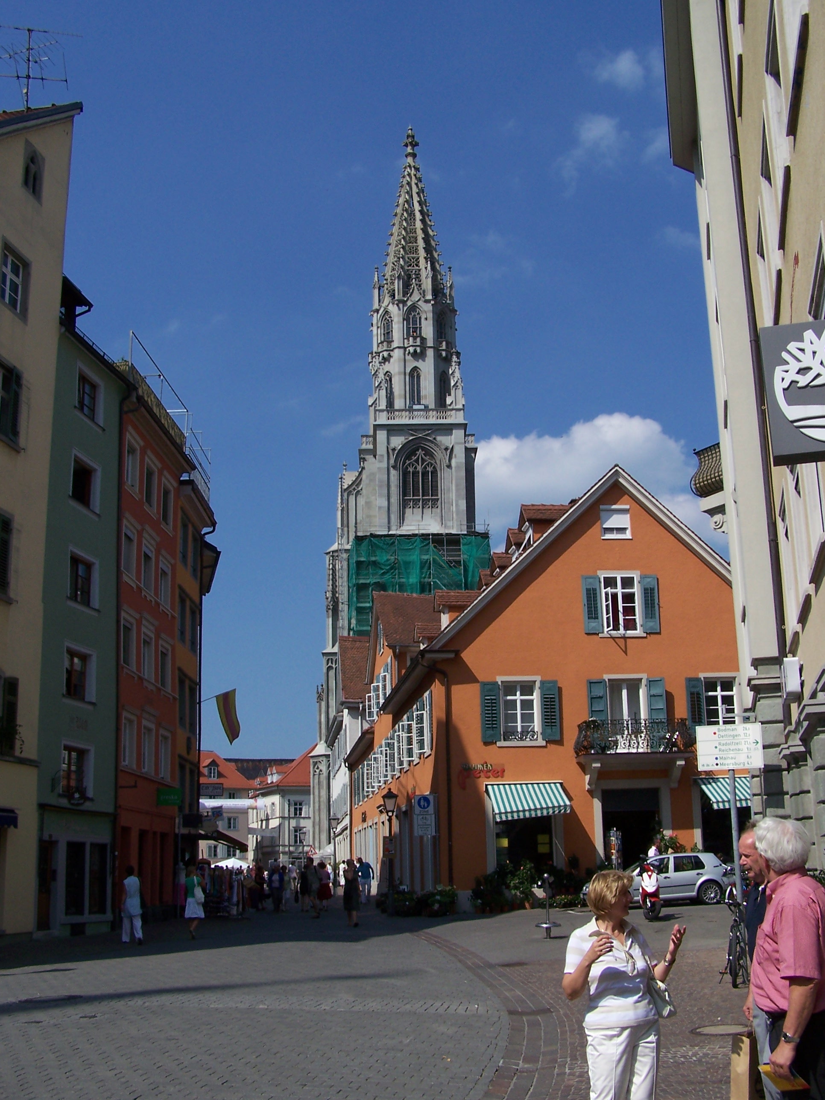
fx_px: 1208
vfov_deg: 49.0
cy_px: 550
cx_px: 412
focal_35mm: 38
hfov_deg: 37.7
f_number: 5.6
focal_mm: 6.3
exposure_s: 1/640
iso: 80
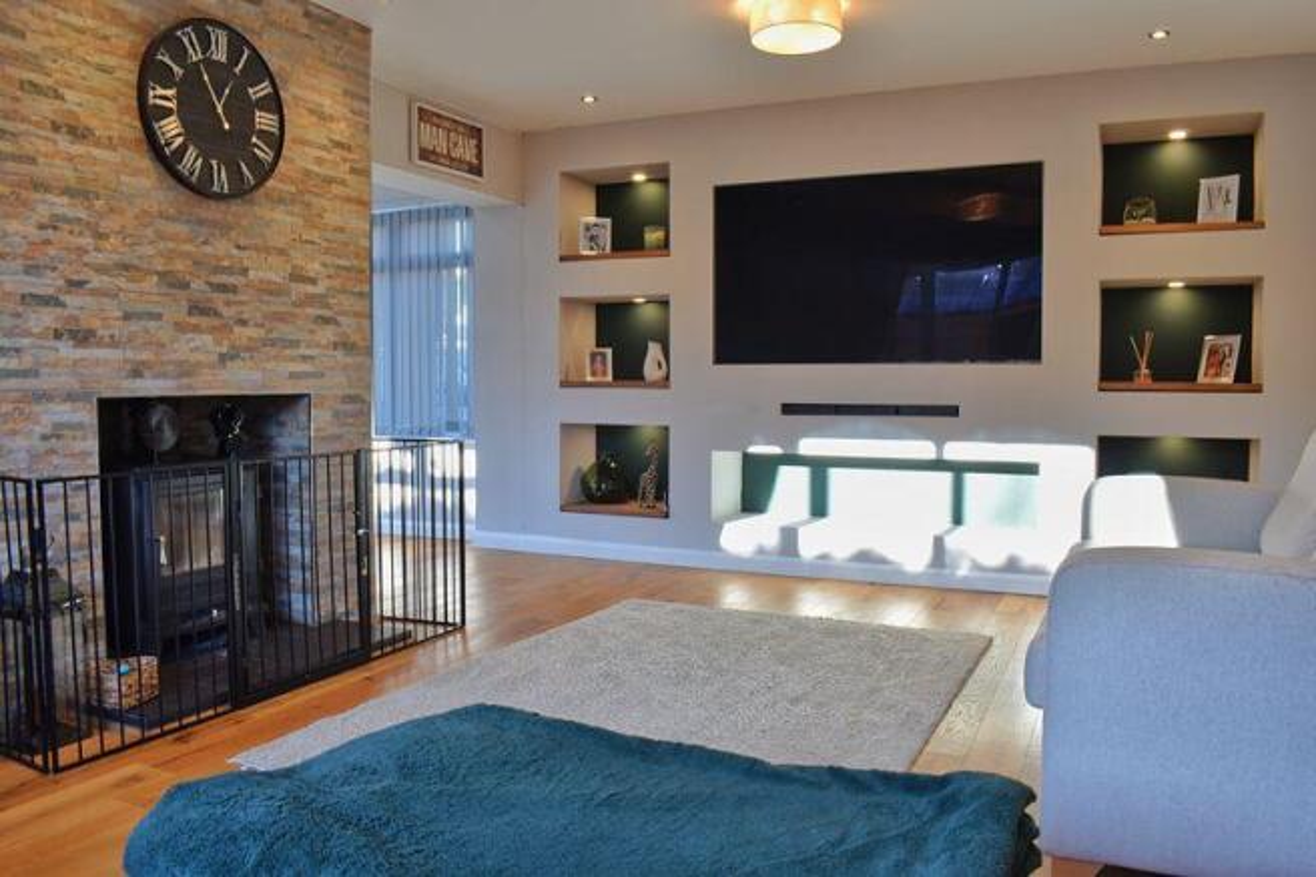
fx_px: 987
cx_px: 658
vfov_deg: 47.9
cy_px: 438
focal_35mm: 27
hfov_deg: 67.4
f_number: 13
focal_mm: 18
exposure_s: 1/5
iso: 100
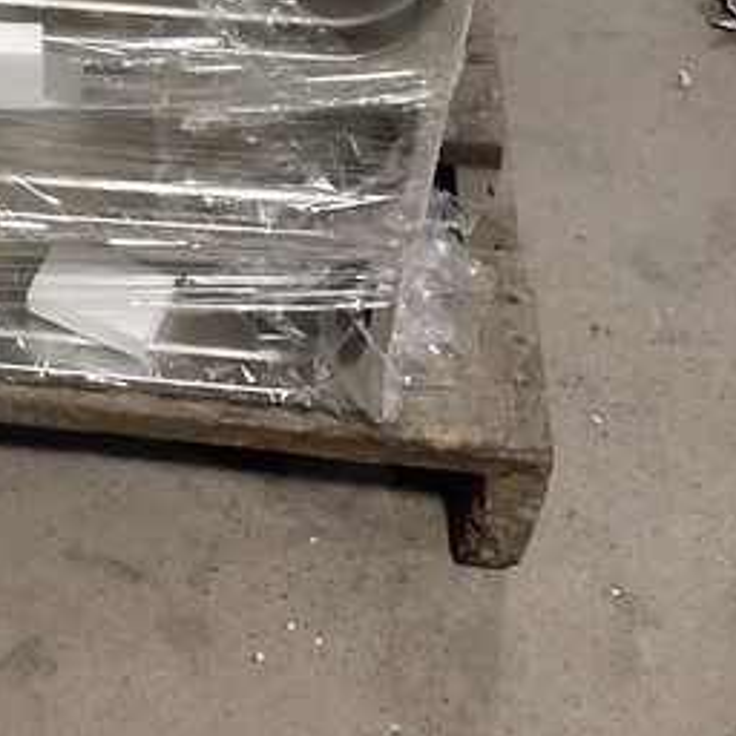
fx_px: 2694
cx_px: -158
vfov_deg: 14.2
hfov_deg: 15.0
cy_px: -486
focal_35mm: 112
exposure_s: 1/50
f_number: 1.8
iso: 399
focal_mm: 4.35
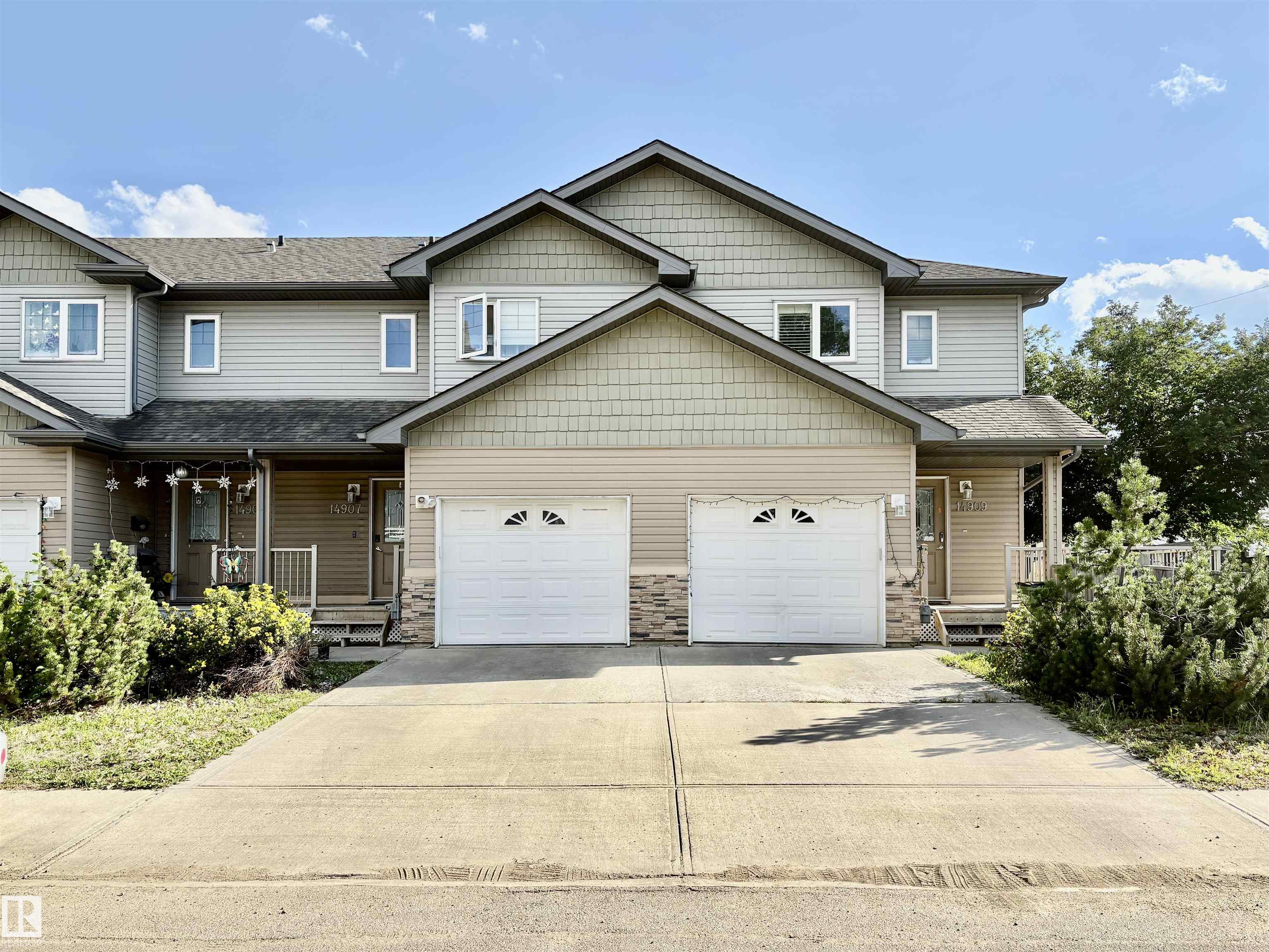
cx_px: 634
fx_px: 953
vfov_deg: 53.1
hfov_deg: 67.3
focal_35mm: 26
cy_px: 476
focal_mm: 5.96
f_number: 1.6
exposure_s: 1/2538
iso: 50
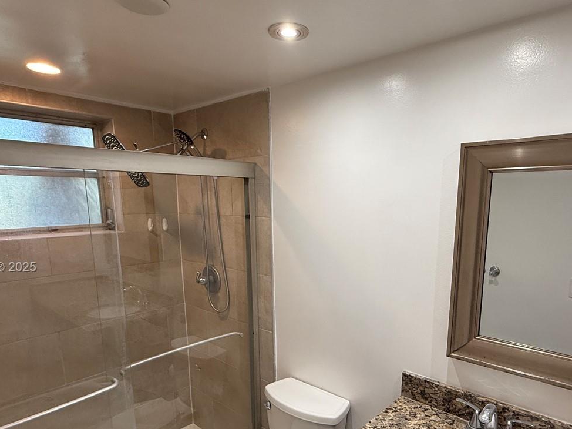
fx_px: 380
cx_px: 318
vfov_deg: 58.1
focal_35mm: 23
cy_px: 268
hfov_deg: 73.7
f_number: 2.2
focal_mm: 2.22
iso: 160
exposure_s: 1/120
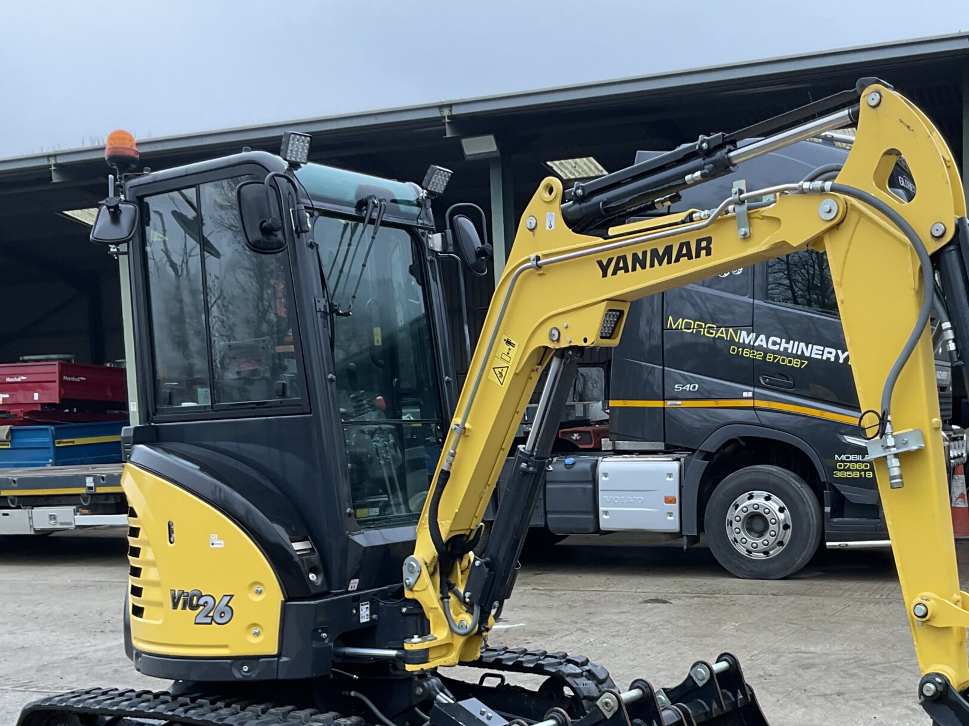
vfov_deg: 31.1
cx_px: 633
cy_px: 513
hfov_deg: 40.8
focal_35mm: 46
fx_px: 1287
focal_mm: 3
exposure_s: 1/100
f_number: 1.8
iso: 32
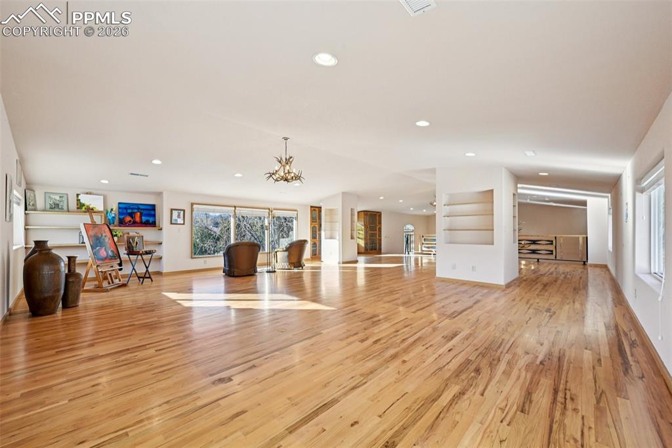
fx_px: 261
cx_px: 336
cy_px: 224
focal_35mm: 14
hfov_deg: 104.3
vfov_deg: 81.2
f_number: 11
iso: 110
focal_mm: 14
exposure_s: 1/15
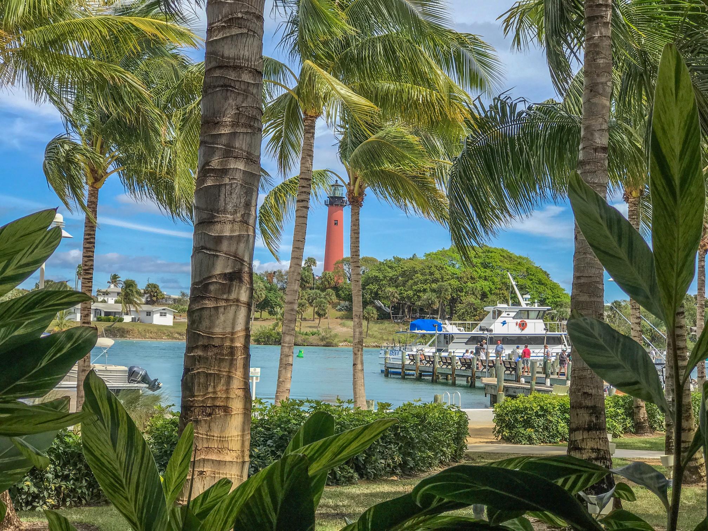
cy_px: 266
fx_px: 1166
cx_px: 354
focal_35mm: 57
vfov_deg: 25.7
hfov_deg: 33.8
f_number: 2.8
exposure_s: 1/772
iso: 20
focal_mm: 6.6
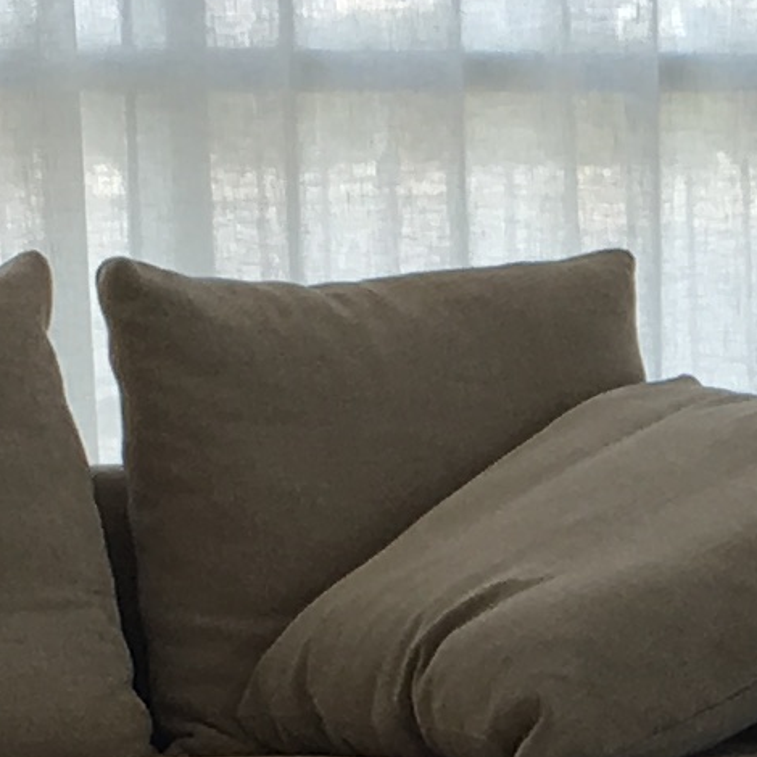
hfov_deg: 7.7
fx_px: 5443
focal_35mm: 220
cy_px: 1129
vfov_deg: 7.8
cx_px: 1361
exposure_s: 1/104
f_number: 2.2
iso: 25
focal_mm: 4.15
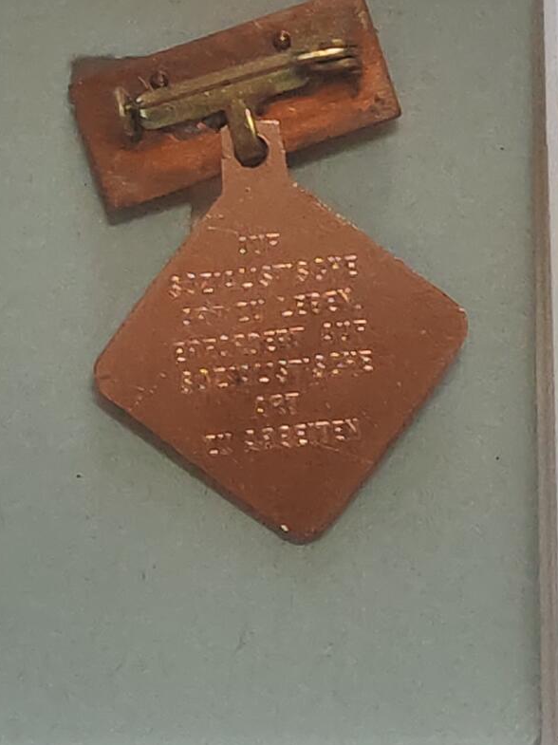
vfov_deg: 12.7
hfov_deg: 9.5
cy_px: 337
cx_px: 178
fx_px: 3356
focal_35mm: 156
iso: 500
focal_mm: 5.52
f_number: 1.95
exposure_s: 1/50
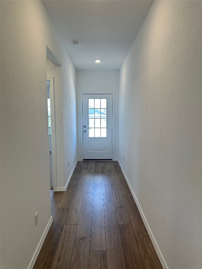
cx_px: 101
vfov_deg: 71.6
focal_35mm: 24
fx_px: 187
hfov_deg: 56.8
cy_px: 134
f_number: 1.78
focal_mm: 6.86
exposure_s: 1/166
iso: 80
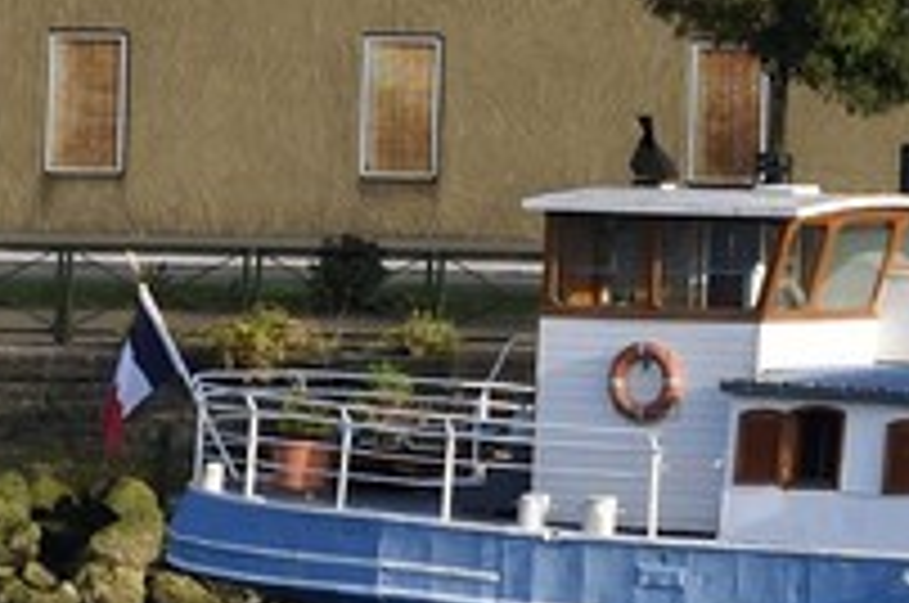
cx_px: 3290
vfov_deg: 1.3
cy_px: -891
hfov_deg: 1.9
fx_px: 26949
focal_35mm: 1069
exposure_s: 1/250
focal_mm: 135
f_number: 10
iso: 200
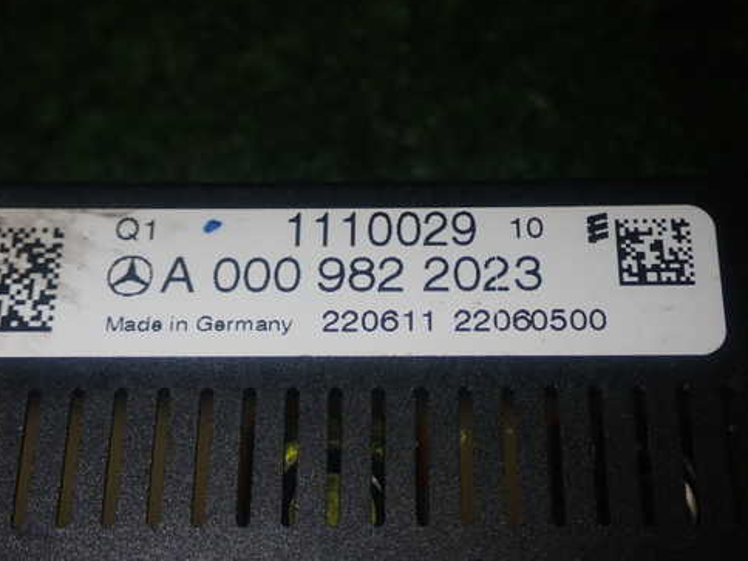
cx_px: 380
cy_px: 278
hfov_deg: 31.2
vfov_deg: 23.7
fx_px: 1340
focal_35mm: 62
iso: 200
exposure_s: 1/50
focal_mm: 9.01
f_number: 9
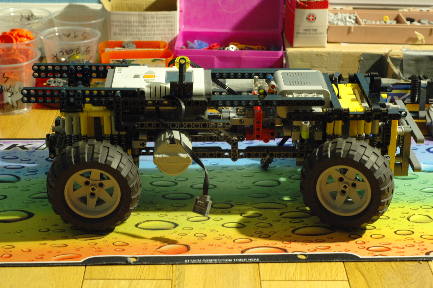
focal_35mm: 75
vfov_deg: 18.1
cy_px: 144
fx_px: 901
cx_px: 216
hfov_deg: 27.0
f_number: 9
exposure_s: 1
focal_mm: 50
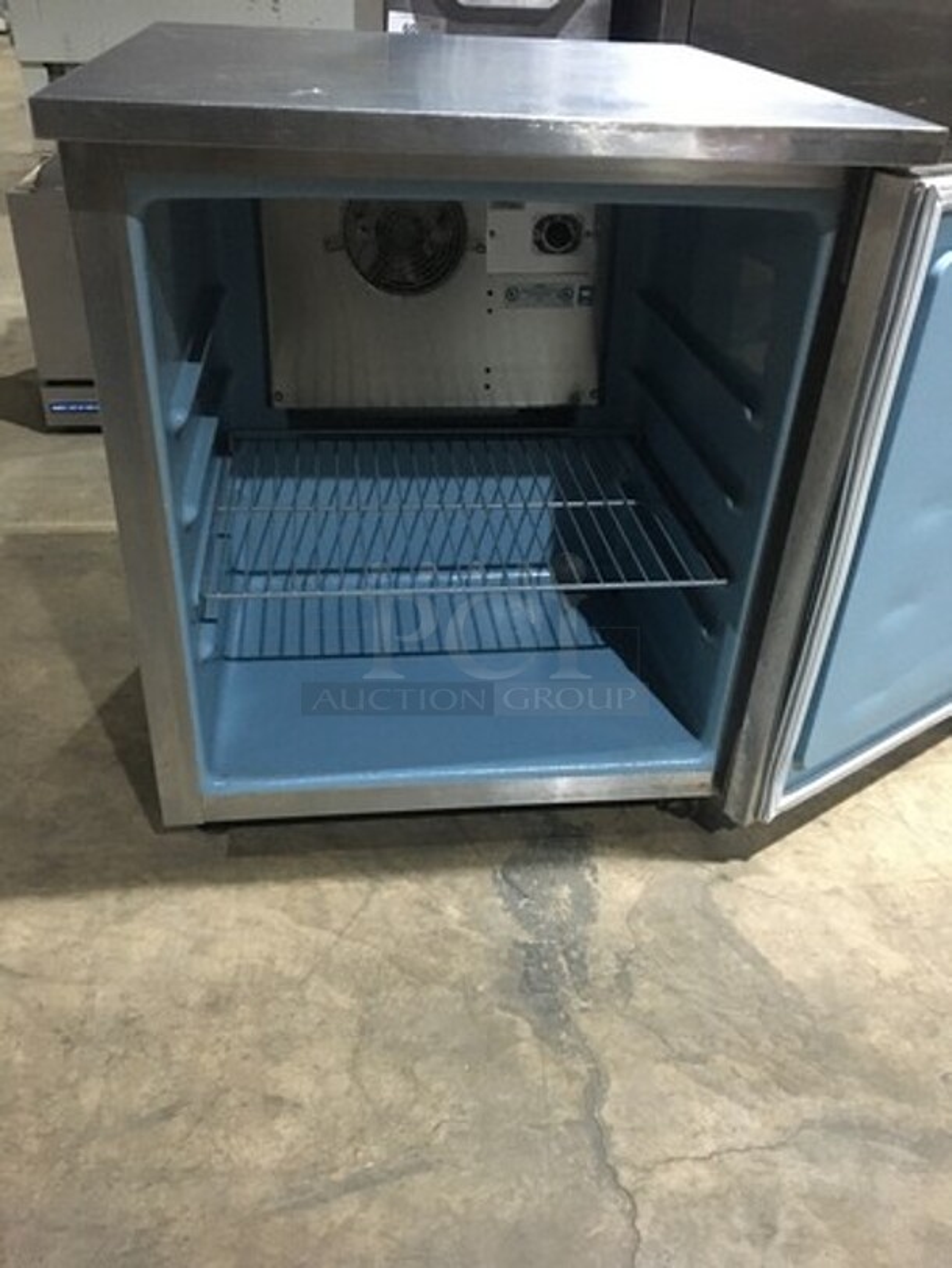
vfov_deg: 61.7
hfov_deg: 48.2
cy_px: 634
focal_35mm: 29
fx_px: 1063
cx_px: 476
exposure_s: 1/15
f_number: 2.2
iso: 320
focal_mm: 4.15
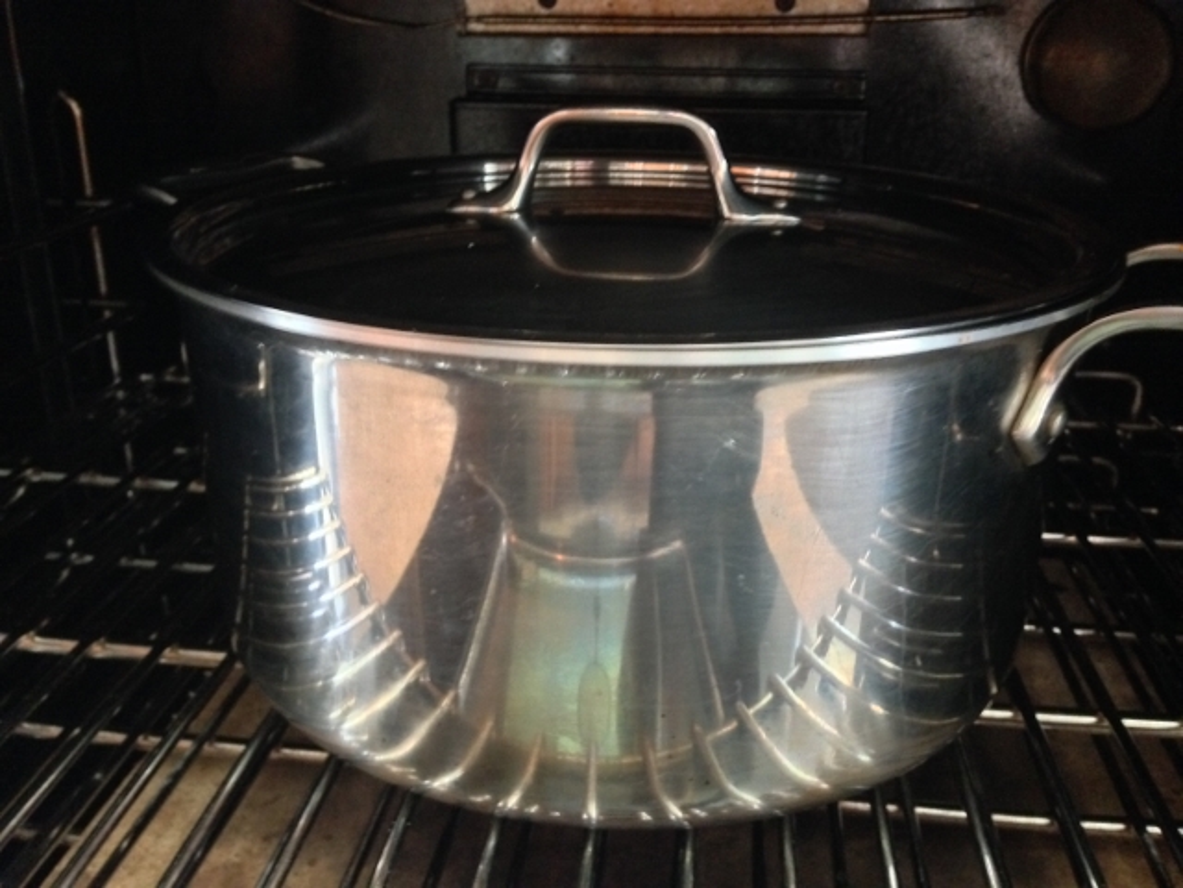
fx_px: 1128
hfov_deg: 55.4
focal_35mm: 33
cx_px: 592
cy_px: 444
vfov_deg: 42.9
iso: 800
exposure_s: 1/15
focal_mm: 4.12
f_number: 2.4
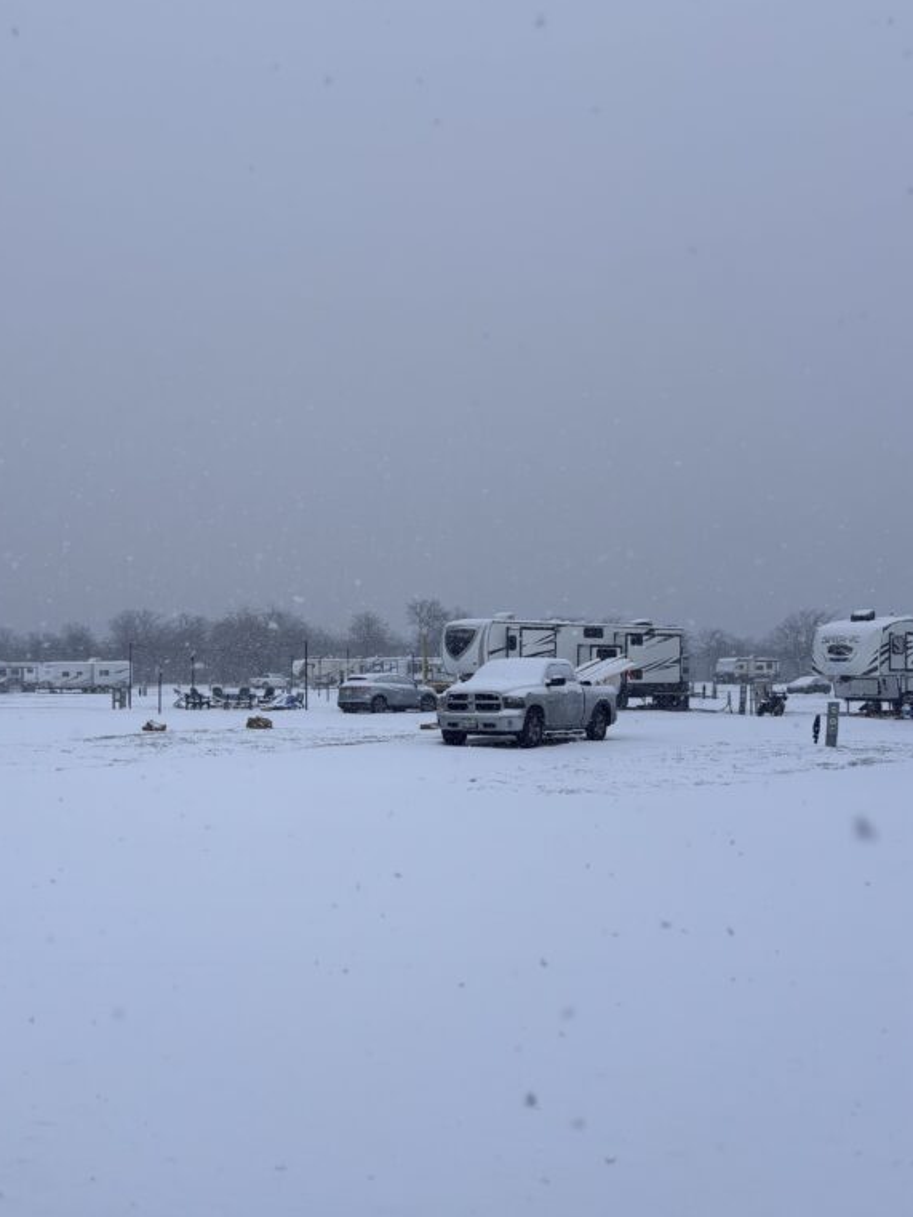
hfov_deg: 40.4
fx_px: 1230
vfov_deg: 52.5
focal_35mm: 35
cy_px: 681
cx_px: 339
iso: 50
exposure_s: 1/1344
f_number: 1.6
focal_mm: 5.96
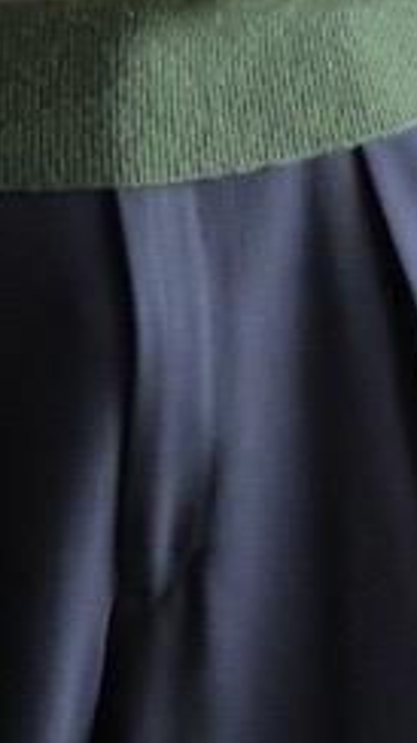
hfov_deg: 2.7
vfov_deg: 4.7
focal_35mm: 457
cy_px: -492
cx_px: -52
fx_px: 8996
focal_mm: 60
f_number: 4
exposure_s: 1/125
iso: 3200
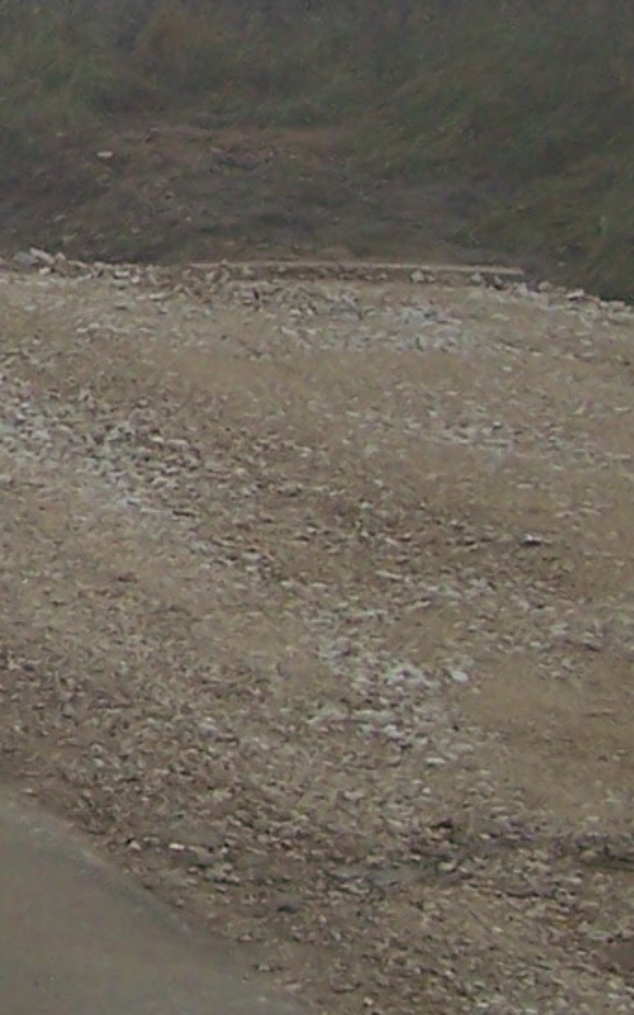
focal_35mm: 191
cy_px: -111
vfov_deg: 10.8
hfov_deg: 6.5
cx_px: -1021
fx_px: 5279
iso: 64
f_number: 2.8
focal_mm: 6.3
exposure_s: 1/500
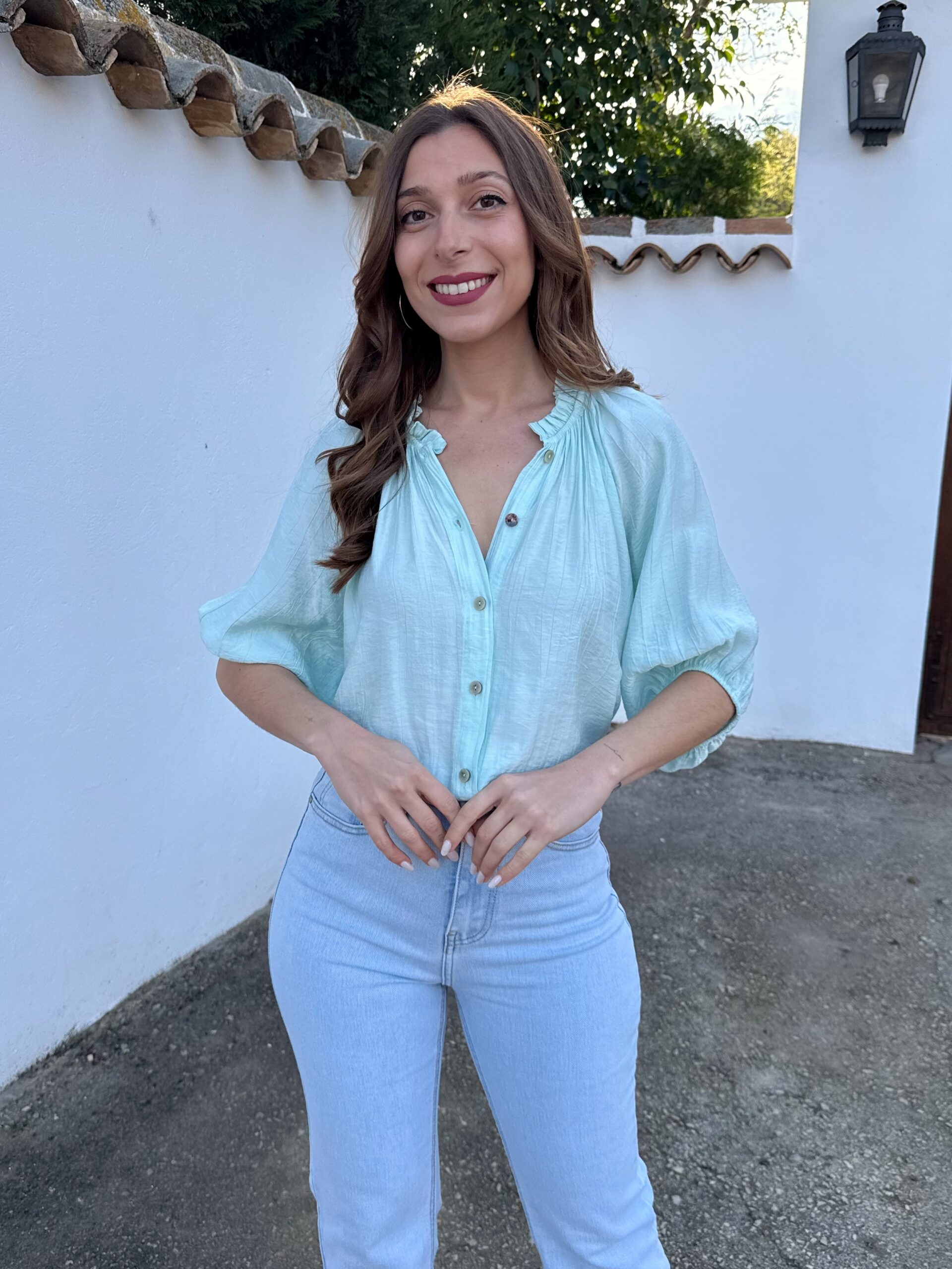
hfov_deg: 56.8
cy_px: 634
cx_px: 476
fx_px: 880
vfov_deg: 71.6
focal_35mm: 24
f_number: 1.78
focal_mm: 6.76
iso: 100
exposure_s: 1/943
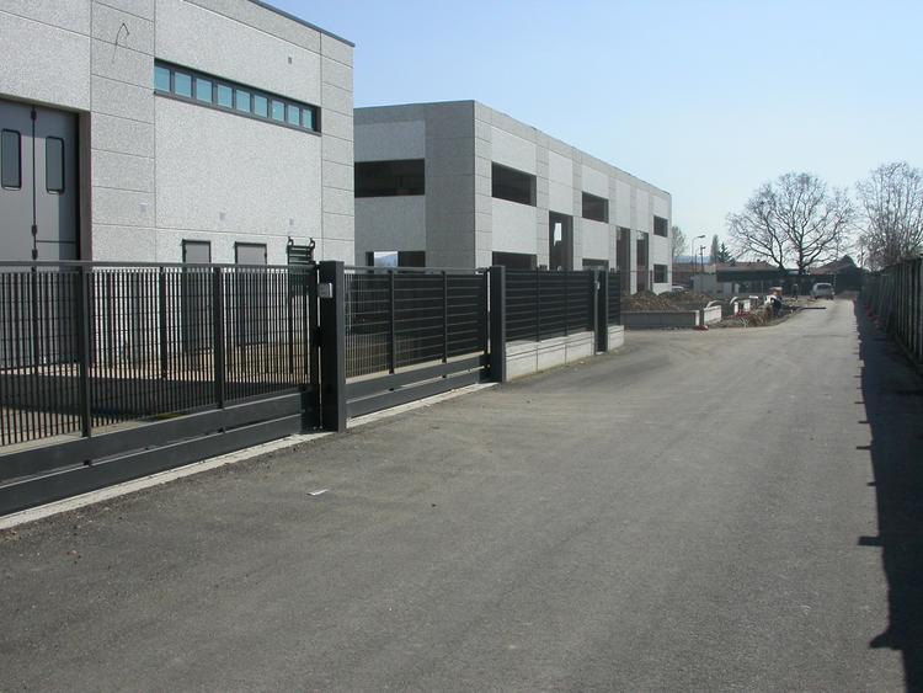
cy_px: 346
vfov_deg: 37.7
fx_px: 1014
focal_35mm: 38
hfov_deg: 49.0
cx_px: 462
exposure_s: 1/576
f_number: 7.5
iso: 100
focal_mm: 7.85
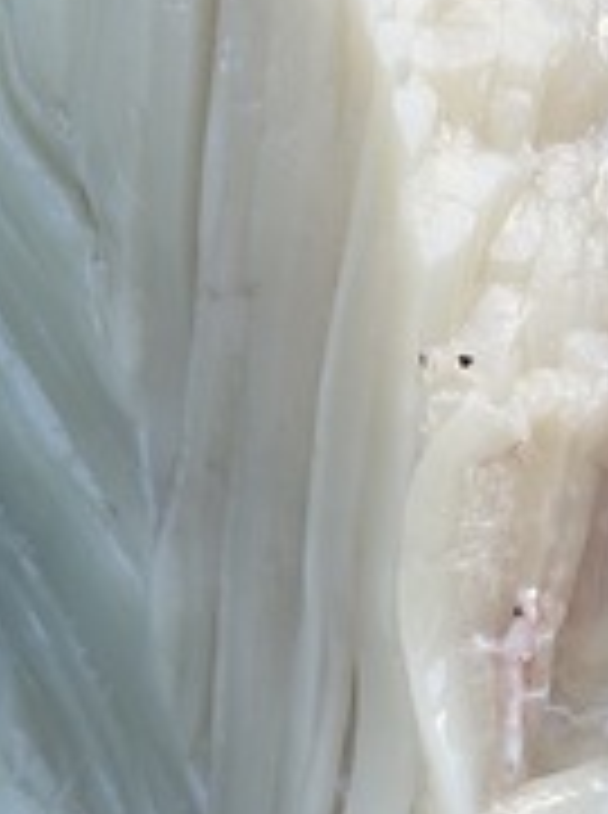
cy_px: 549
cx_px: 457
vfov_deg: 26.9
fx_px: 1692
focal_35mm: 72
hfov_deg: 20.2
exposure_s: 1/526
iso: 50
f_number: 1.5
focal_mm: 5.7
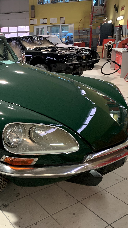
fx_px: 229
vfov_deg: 52.8
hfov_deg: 29.6
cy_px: 115
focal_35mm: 38
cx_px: 8
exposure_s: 1/50
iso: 250
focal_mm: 4.25
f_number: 1.8
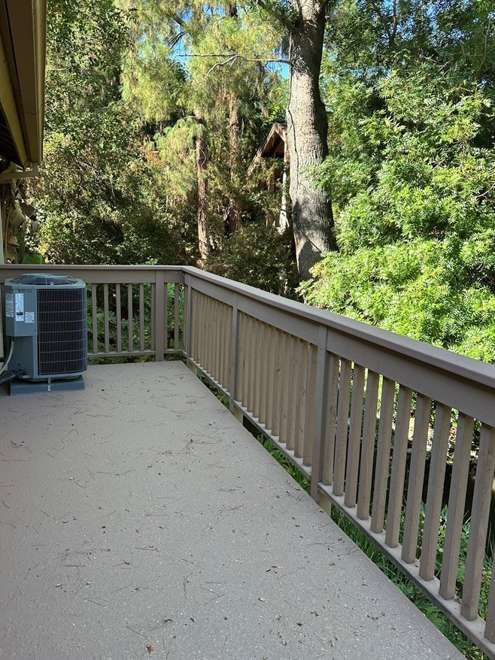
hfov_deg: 49.6
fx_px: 534
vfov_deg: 63.4
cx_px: 221
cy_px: 311
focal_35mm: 28
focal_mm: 6.86
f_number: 1.78
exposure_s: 1/448
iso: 80
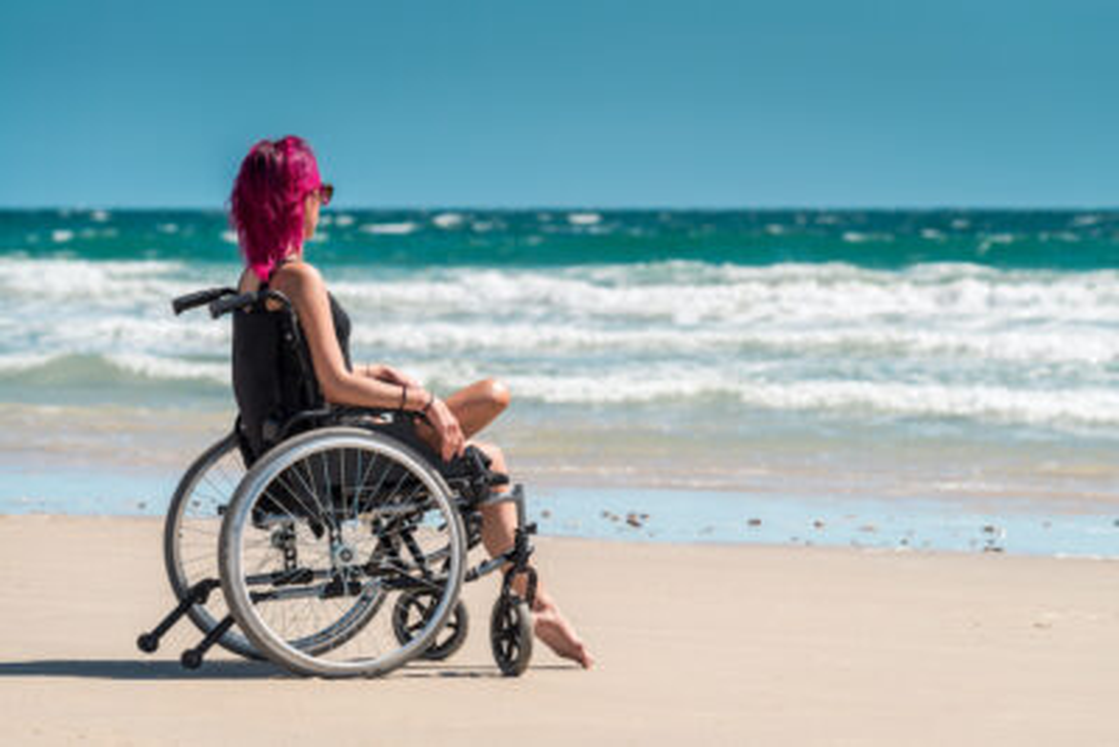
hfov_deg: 13.2
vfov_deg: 8.9
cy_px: 374
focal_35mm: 155
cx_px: 560
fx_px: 4819
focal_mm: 155
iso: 100
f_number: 6.3
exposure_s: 1/250
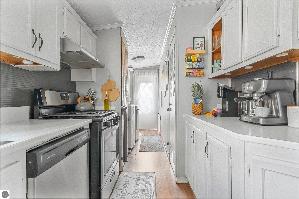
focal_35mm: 18
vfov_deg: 66.8
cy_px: 100
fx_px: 151
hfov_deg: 89.3
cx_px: 150
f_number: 9
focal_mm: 18.2
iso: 12800
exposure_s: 1/60
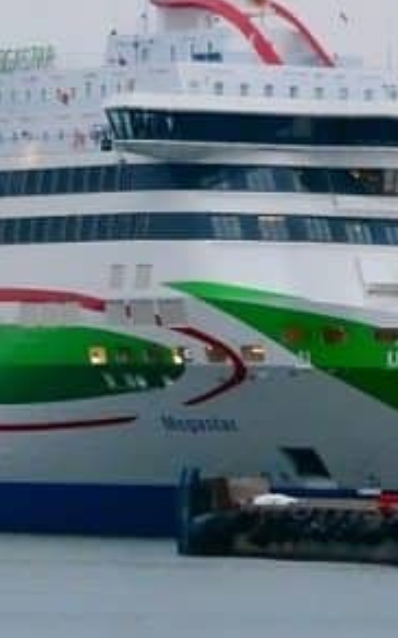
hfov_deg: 2.3
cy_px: 297
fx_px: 9703
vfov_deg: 3.8
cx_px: -109
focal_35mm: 558
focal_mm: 35.34
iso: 200
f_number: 5.8
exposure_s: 1/60
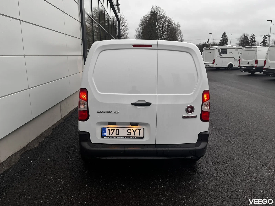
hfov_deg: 67.3
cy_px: 103
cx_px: 138
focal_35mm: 26
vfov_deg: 53.1
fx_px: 207
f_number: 1.6
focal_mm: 5.1
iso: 80
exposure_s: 1/122
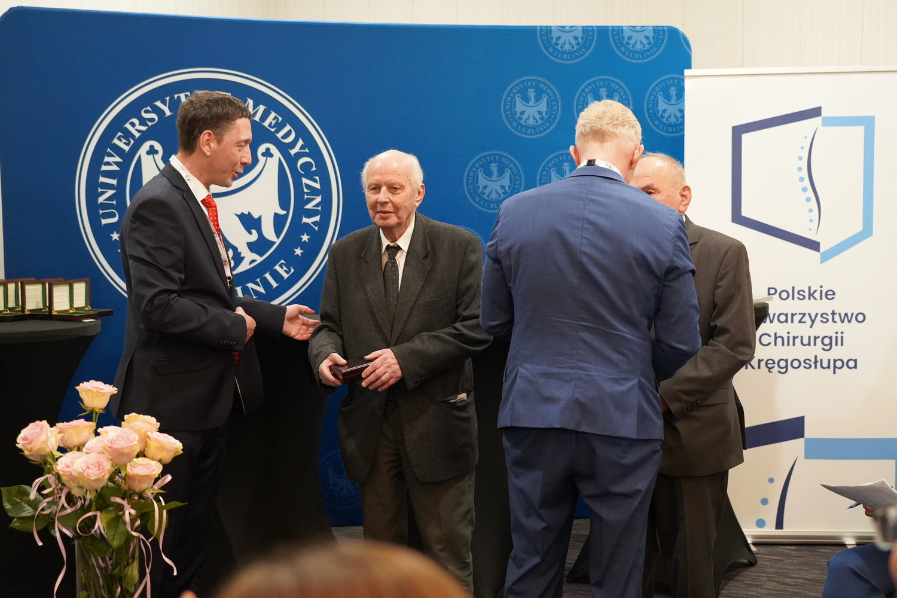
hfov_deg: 41.9
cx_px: 448
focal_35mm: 47
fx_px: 1171
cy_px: 299
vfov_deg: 28.6
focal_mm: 47
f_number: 4
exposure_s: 1/160
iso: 6400
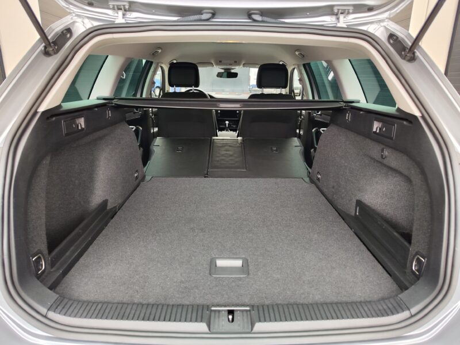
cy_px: 172
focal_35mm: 23
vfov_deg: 58.9
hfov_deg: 73.9
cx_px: 230
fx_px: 306
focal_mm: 7.01
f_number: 1.69
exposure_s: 1/100
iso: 245
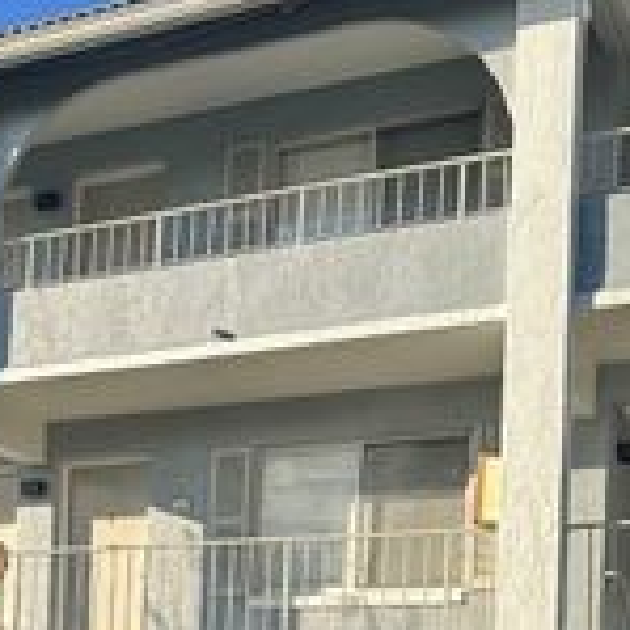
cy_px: 721
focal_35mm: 71
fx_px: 1462
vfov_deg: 22.7
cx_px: 47
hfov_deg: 23.6
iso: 80
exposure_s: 1/2299
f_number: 1.78
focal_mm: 6.86
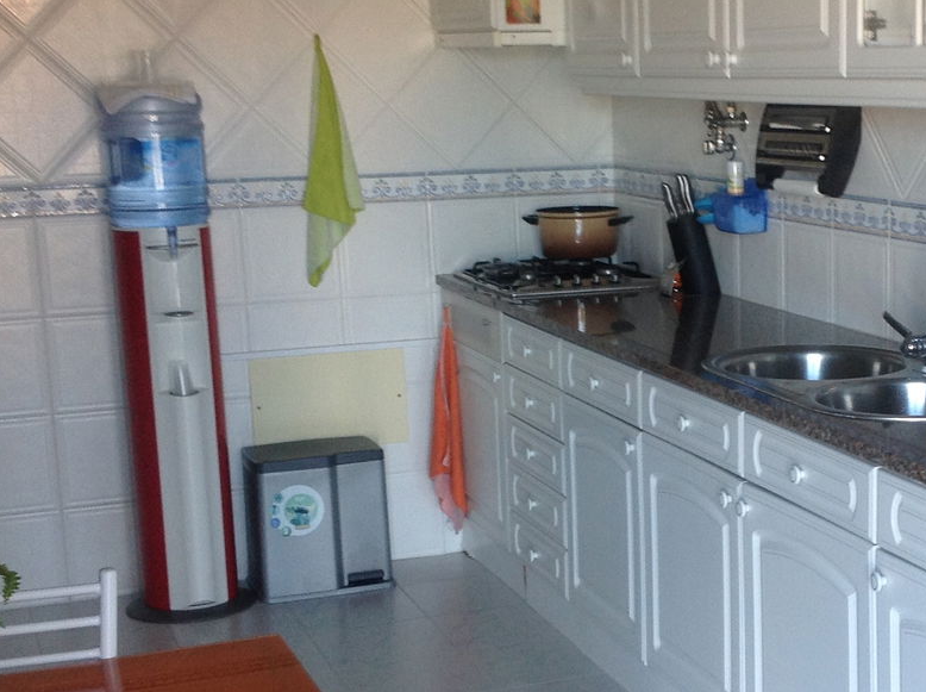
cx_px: 682
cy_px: 423
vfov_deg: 20.4
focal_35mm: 72
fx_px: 1923
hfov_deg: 26.8
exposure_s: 1/30
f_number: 2.4
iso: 64
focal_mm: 4.28
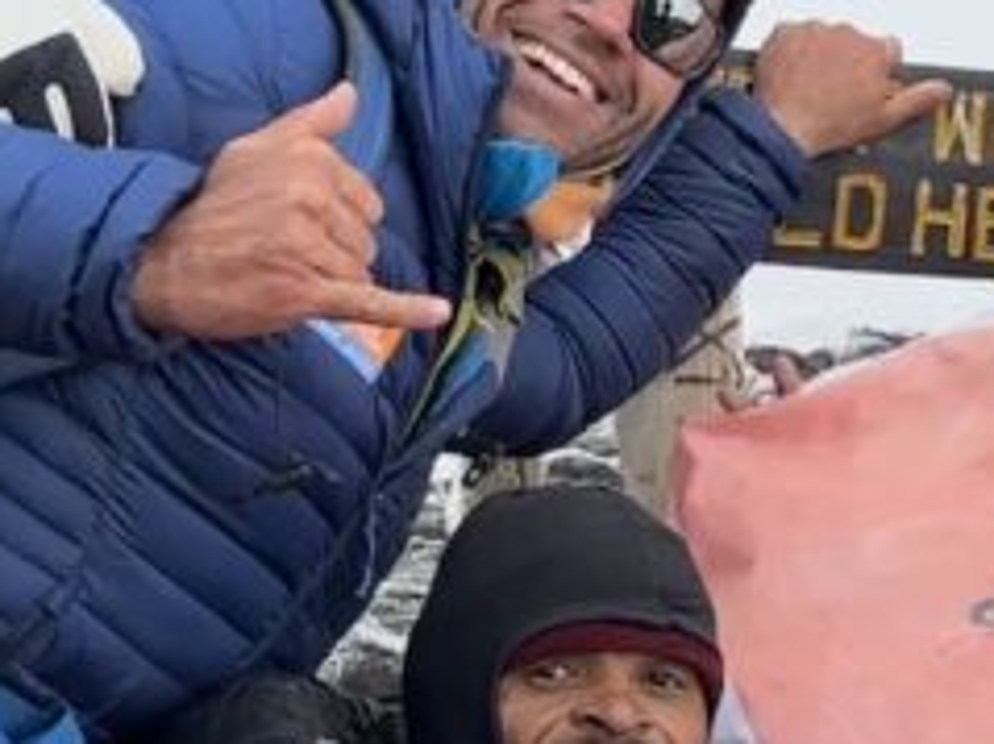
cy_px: 133
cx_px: 1252
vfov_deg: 14.3
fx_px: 2956
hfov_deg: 18.0
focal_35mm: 103
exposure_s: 1/1916
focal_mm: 6.86
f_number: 1.78
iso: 80
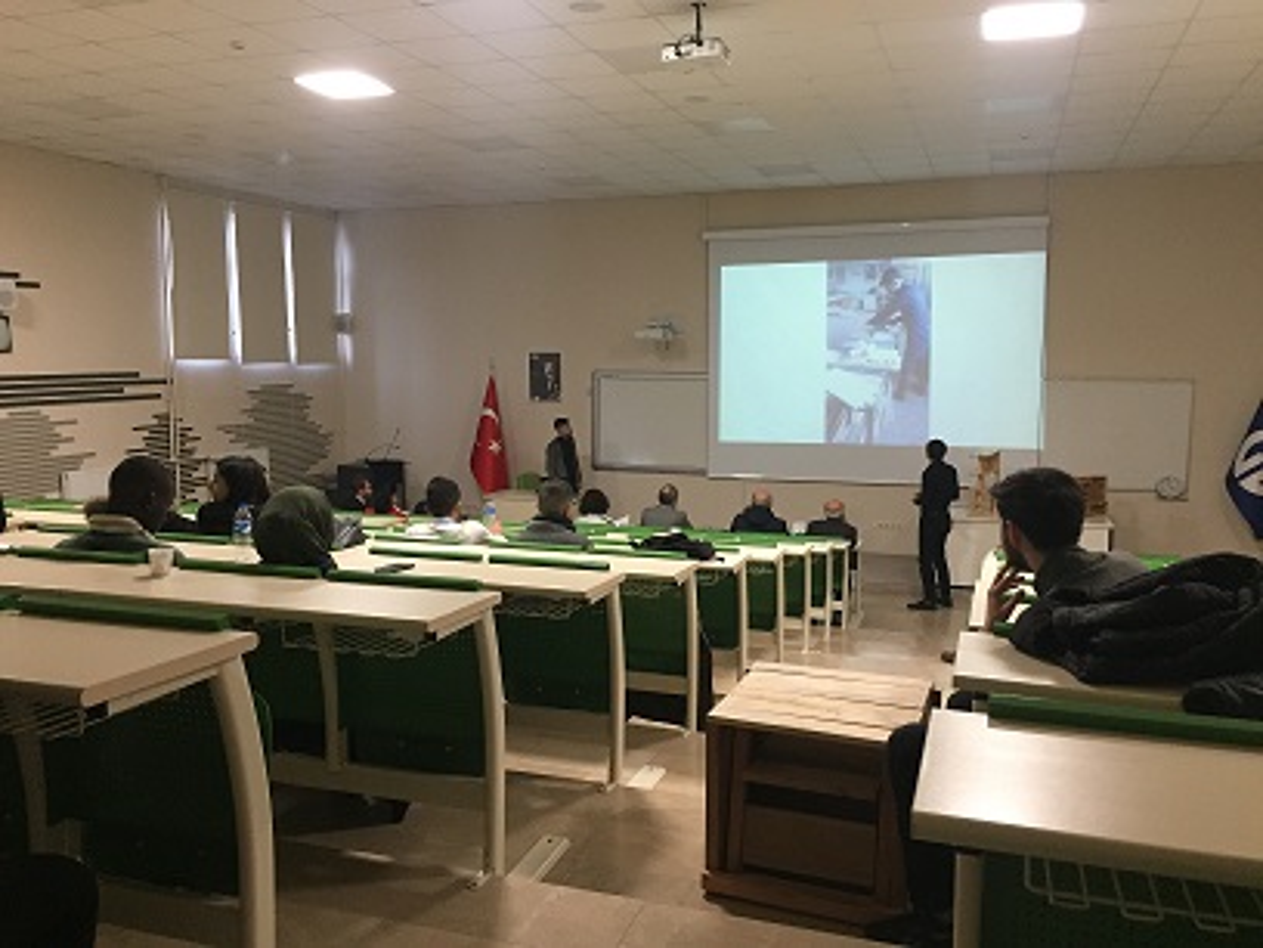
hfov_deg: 61.7
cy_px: 474
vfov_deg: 48.2
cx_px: 632
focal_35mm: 29
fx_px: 1058
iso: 250
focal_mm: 4.15
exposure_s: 1/33
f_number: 2.2
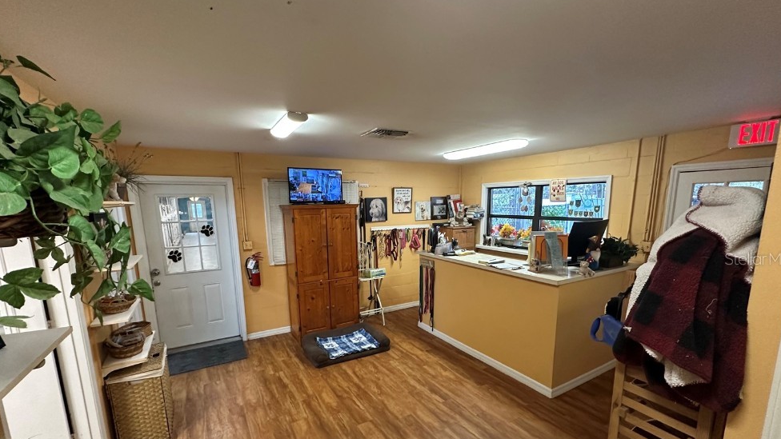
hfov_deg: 99.4
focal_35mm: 16
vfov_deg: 66.6
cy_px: 258
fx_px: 331
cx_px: 390
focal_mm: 2.22
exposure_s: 1/60
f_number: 2.2
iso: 320
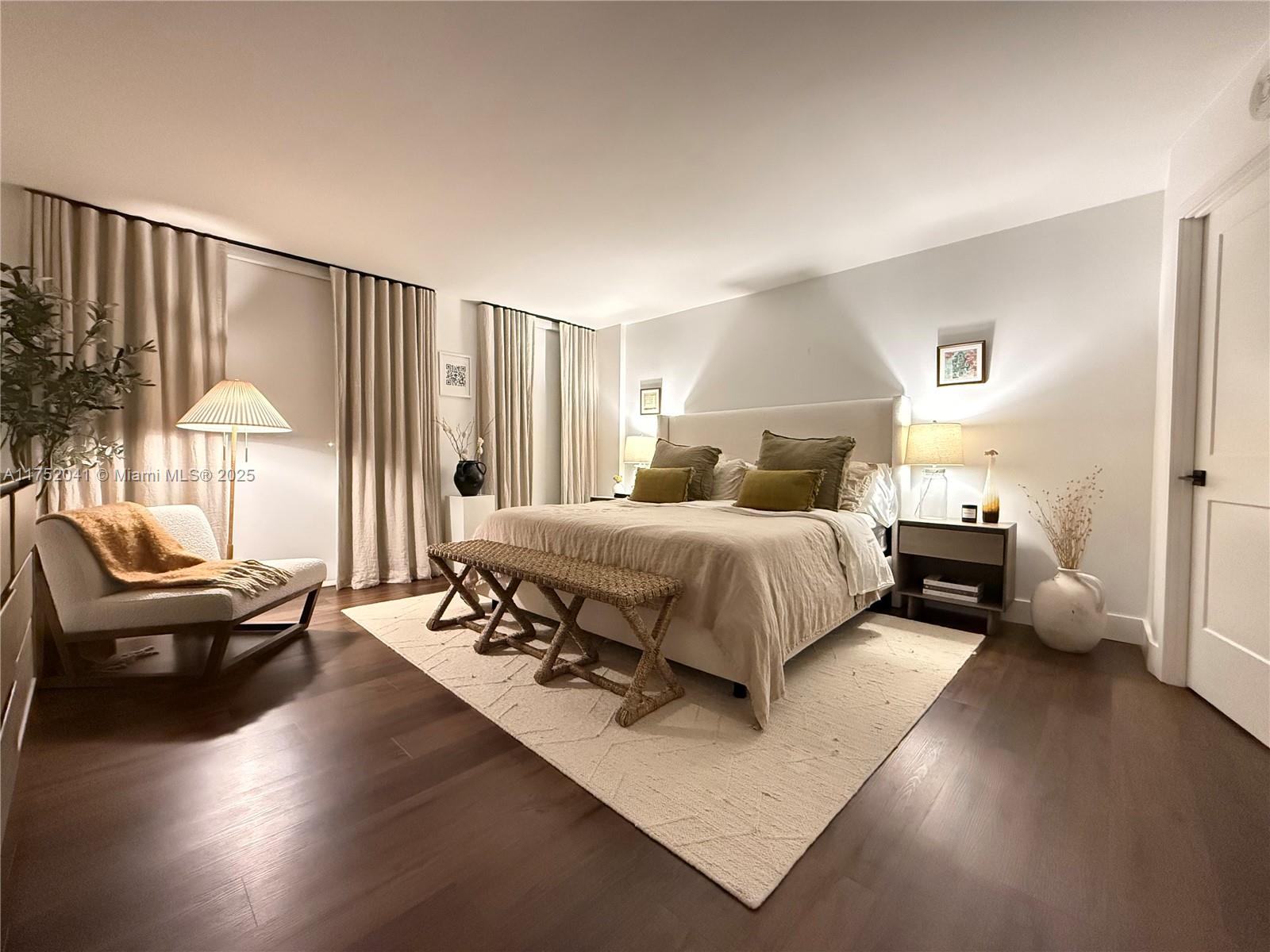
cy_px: 476
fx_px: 514
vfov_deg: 85.7
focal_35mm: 14
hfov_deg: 102.1
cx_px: 635
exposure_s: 1/60
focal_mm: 2.22
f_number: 2.2
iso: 1000
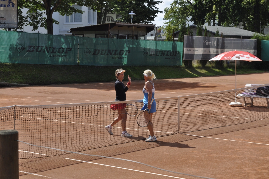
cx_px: 134
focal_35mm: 78
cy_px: 90
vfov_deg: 17.5
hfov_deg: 26.0
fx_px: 582
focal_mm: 52
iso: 200
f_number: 9.5
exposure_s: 1/350
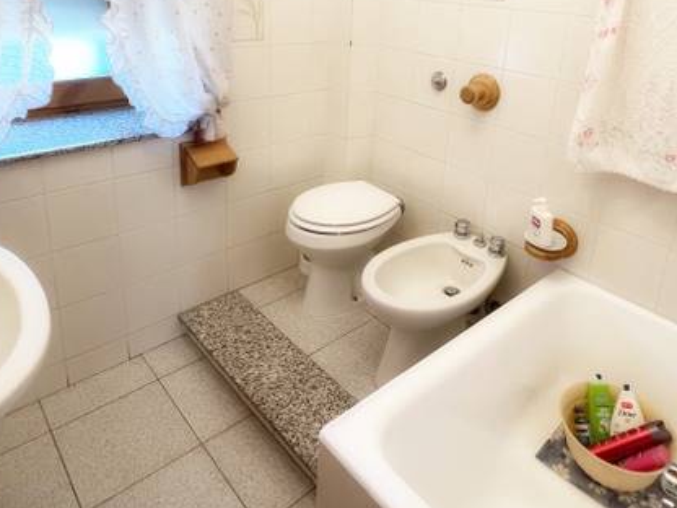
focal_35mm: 25
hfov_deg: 69.3
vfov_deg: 52.4
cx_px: 366
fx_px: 489
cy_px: 125
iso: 160
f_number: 1.8
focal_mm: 1.57
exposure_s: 1/50
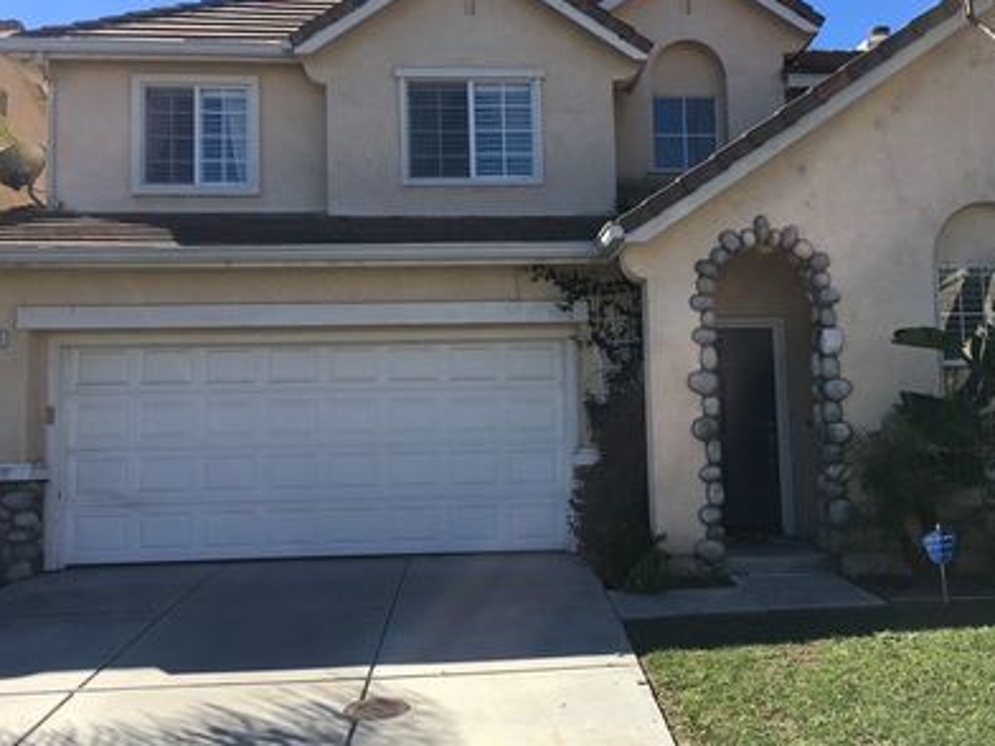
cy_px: 329
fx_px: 1064
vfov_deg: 38.6
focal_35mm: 37
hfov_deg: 50.0
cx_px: 551
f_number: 2.2
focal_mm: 4.15
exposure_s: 1/1054
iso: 25
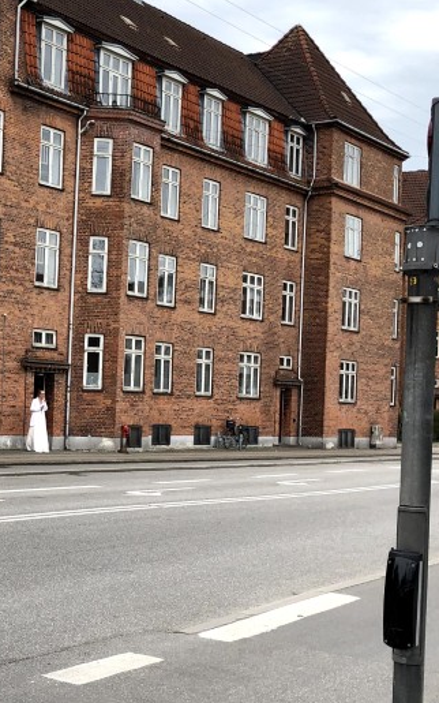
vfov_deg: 34.5
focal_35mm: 59
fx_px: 1129
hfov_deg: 20.9
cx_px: -52
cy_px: 401
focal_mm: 3.99
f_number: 1.8
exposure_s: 1/528
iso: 20
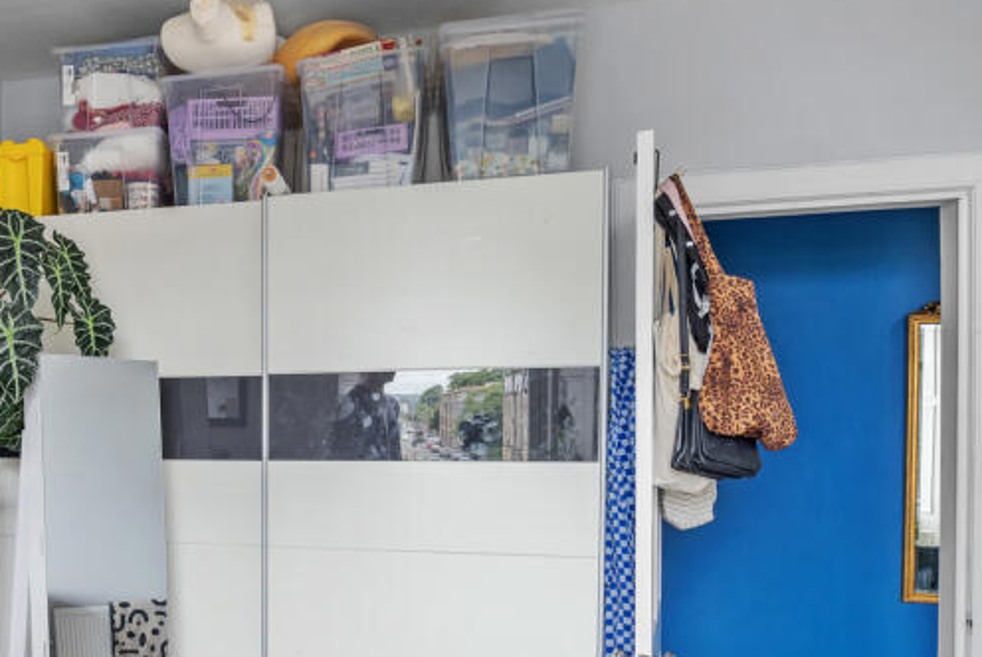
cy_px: 505
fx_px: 901
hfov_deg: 52.6
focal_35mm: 33
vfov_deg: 38.9
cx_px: 164
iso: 250
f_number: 9
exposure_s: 1/4
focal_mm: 16
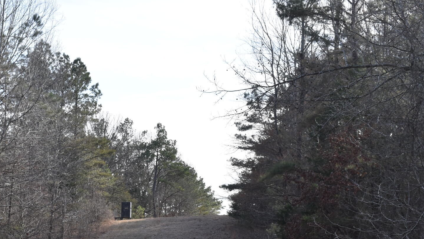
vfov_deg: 13.3
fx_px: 990
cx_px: 131
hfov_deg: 24.0
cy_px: 292
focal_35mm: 88
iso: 100
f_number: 8
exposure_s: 1/125
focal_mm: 27
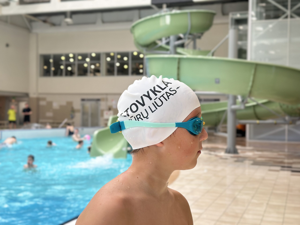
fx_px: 416
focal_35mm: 48
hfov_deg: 39.7
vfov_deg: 30.3
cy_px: 112
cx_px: 150
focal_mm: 6.86
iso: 125
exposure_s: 1/172
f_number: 1.78
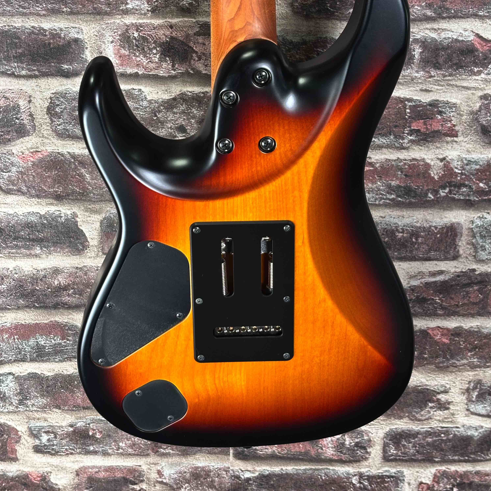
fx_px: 995
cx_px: 243
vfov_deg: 27.6
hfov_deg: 27.7
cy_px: 184
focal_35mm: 62
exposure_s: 1/60
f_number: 1.6
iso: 80
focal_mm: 5.96
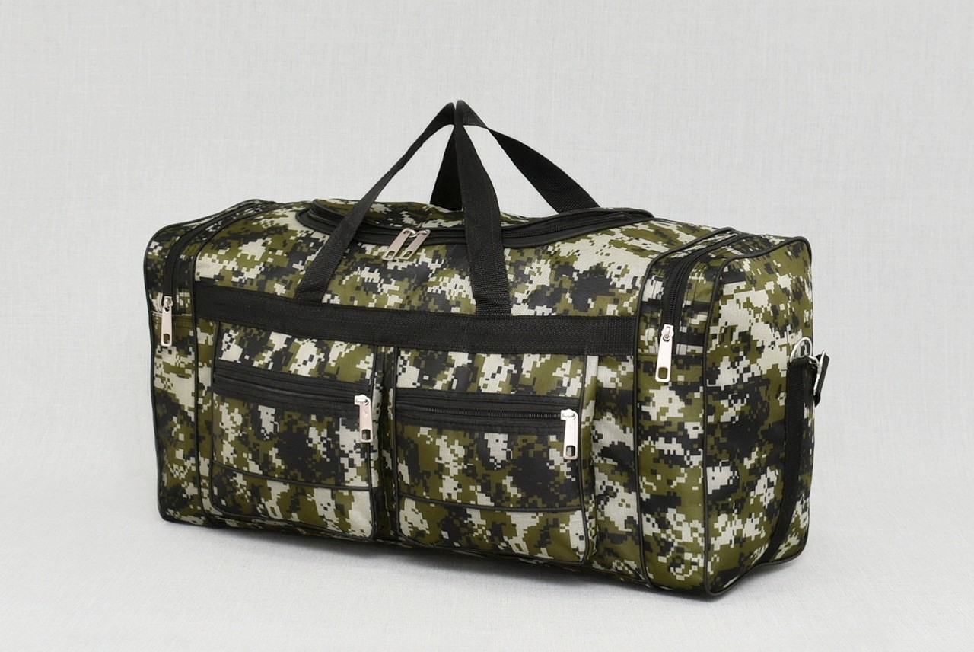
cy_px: 326
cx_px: 487
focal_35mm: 42
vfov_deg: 32.0
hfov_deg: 46.4
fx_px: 1137
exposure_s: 1/60
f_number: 5.6
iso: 100
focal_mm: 28
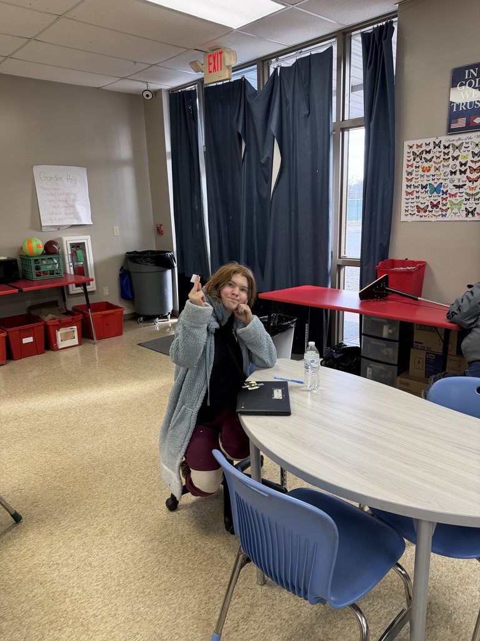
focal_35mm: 24
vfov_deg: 71.6
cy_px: 320
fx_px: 444
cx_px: 240
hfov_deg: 56.8
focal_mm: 6.76
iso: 250
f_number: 1.78
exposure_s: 1/125
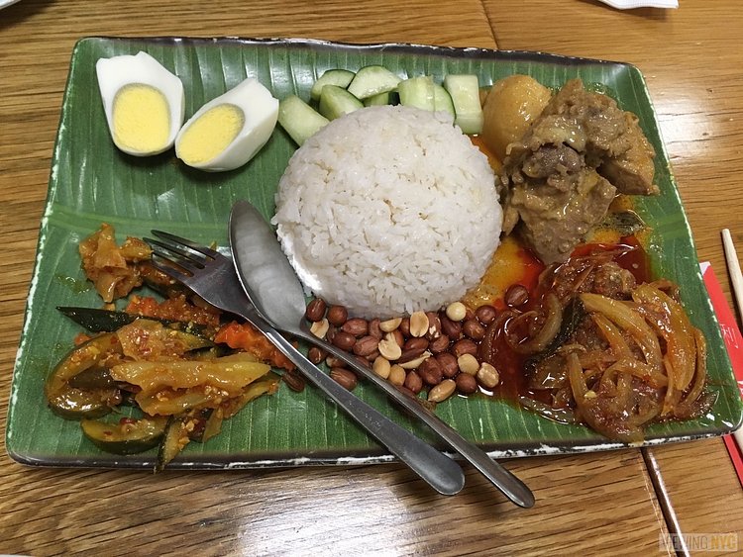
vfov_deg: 48.3
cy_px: 278
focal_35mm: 29
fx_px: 623
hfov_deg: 61.6
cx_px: 372
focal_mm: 4.15
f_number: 2.2
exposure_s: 1/30
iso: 160
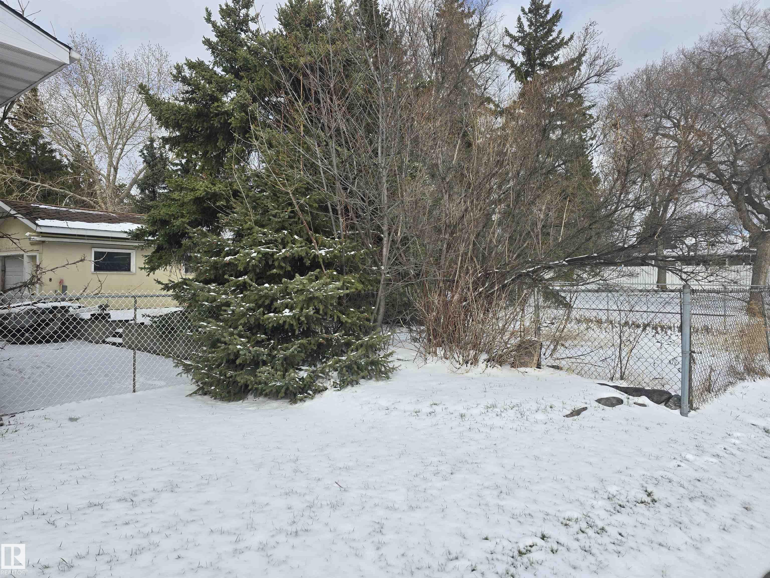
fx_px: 512
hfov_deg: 73.9
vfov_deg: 58.9
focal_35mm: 23
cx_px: 385
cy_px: 289
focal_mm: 6.3
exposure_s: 1/604
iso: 12
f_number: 1.7
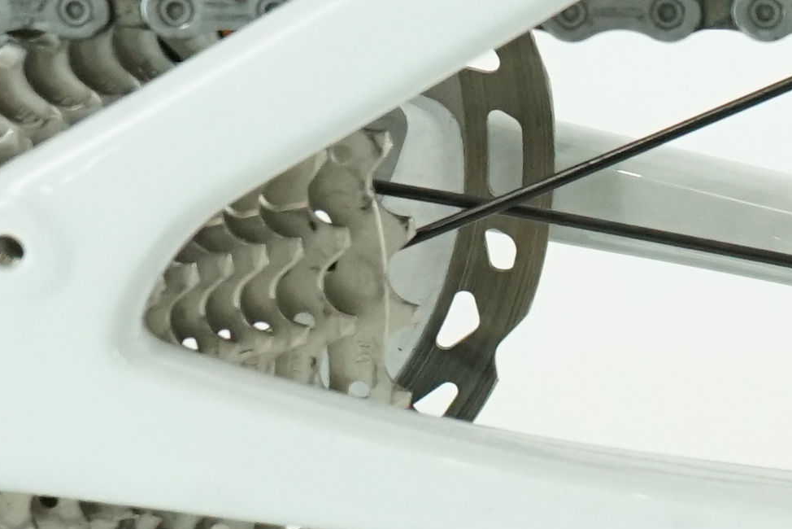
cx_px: 1816
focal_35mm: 234
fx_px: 5149
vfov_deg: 5.8
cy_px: 833
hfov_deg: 8.2
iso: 2500
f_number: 6.3
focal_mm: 38
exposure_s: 1/200
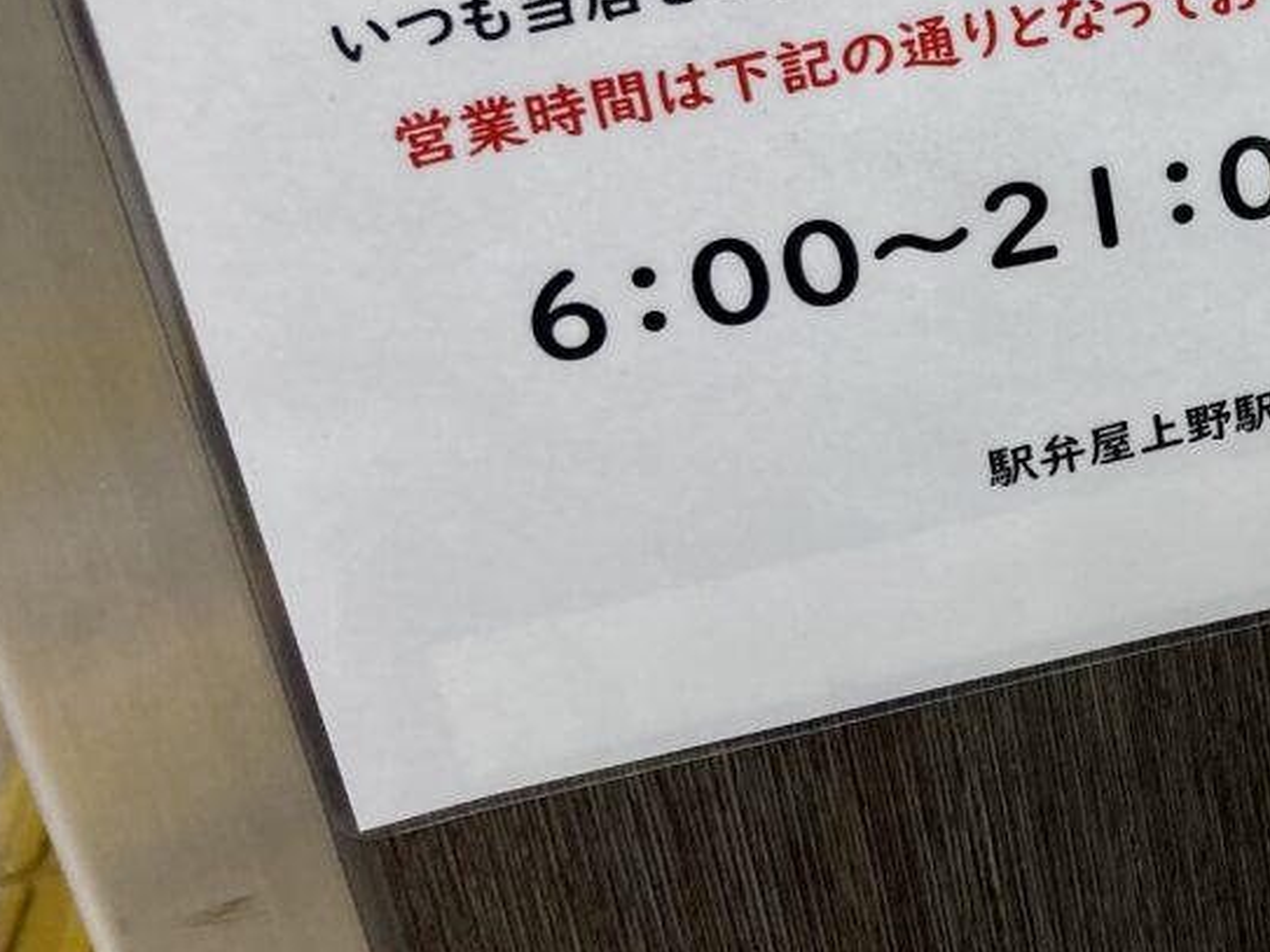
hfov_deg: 26.9
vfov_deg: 22.1
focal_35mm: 66
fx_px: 2421
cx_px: 1406
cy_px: 248
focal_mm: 3.99
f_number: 1.8
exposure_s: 1/50
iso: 64
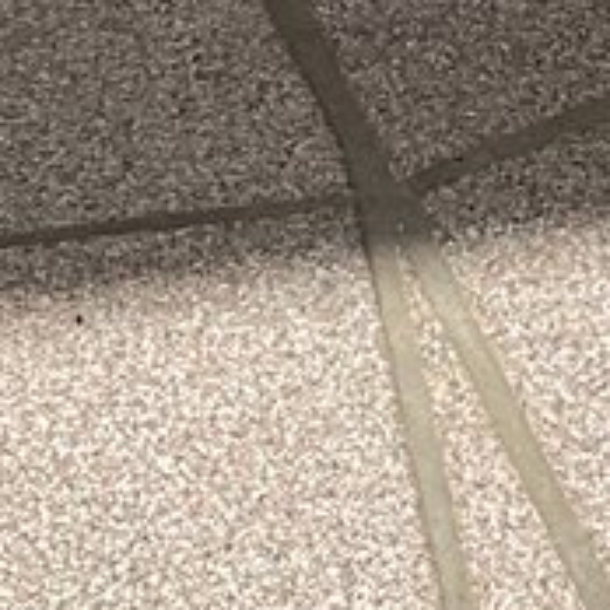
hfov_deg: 7.7
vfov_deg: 7.7
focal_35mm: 223
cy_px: -265
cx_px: 969
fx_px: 4446
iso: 16
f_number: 1.8
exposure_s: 1/1786
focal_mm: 3
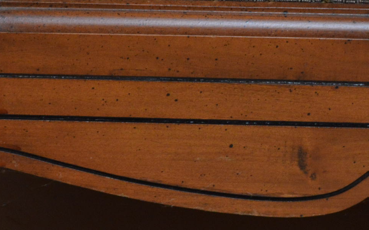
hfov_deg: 8.0
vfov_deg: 5.0
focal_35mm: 261
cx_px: 373
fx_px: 2620
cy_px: 133
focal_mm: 55
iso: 800
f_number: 8
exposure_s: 1/80
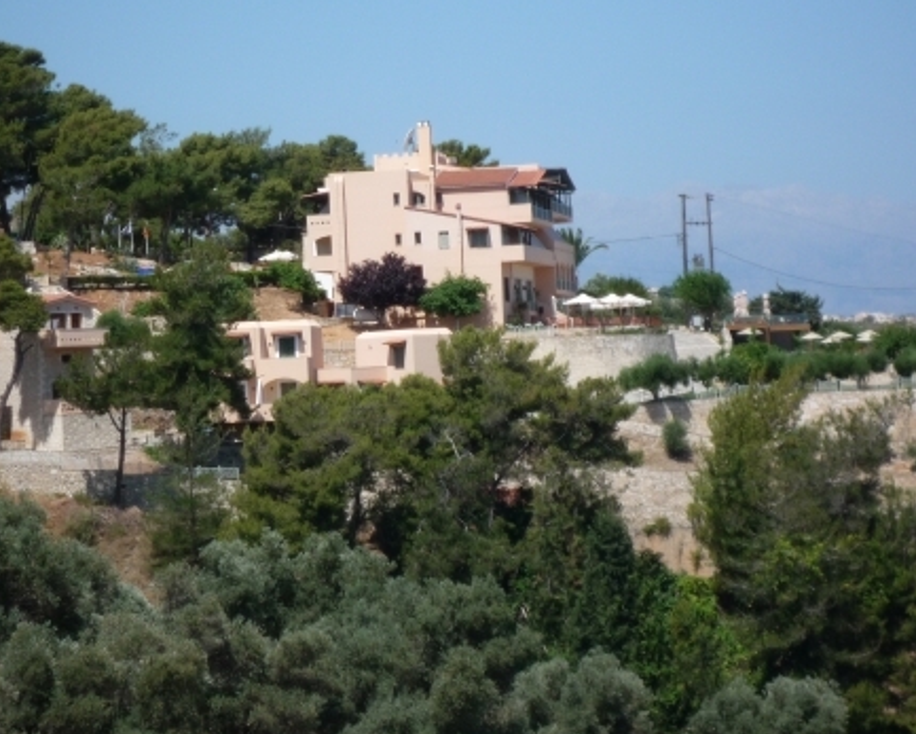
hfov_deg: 11.4
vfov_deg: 9.2
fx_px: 4585
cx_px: 527
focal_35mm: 169
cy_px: 302
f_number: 5.9
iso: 100
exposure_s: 1/500
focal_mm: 22
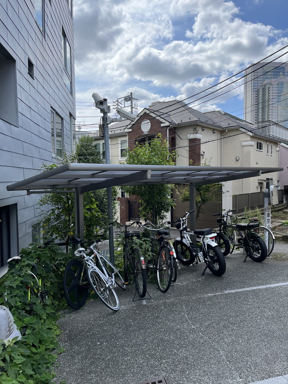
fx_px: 288
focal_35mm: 26
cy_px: 192
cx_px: 144
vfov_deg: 67.3
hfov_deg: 53.1
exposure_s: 1/1957
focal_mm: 5.1
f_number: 1.6
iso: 50
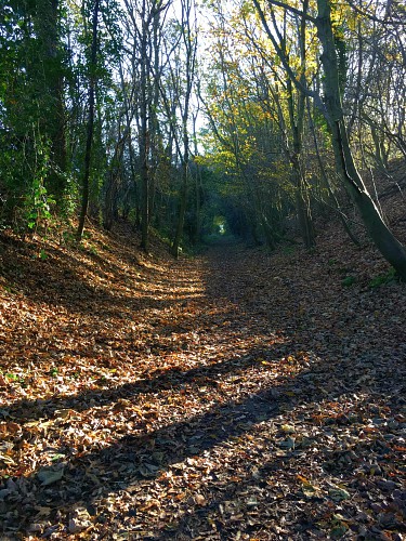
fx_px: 454
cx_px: 203
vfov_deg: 61.7
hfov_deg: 48.2
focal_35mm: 29
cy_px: 270
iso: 32
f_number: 2.2
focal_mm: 4.15
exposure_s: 1/100
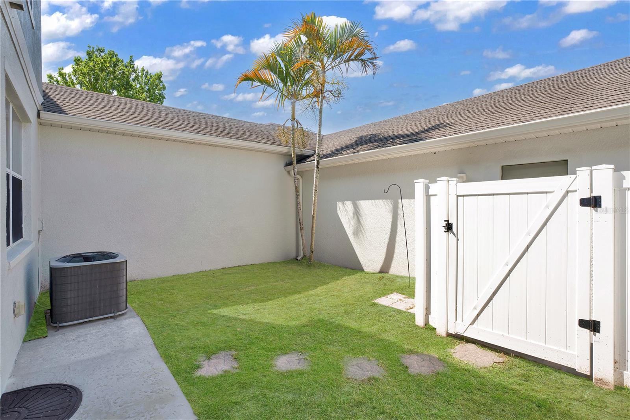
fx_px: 280
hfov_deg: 96.7
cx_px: 315
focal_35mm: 16
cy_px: 210
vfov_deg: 73.7
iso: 100
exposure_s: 1/160
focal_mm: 16
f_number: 10
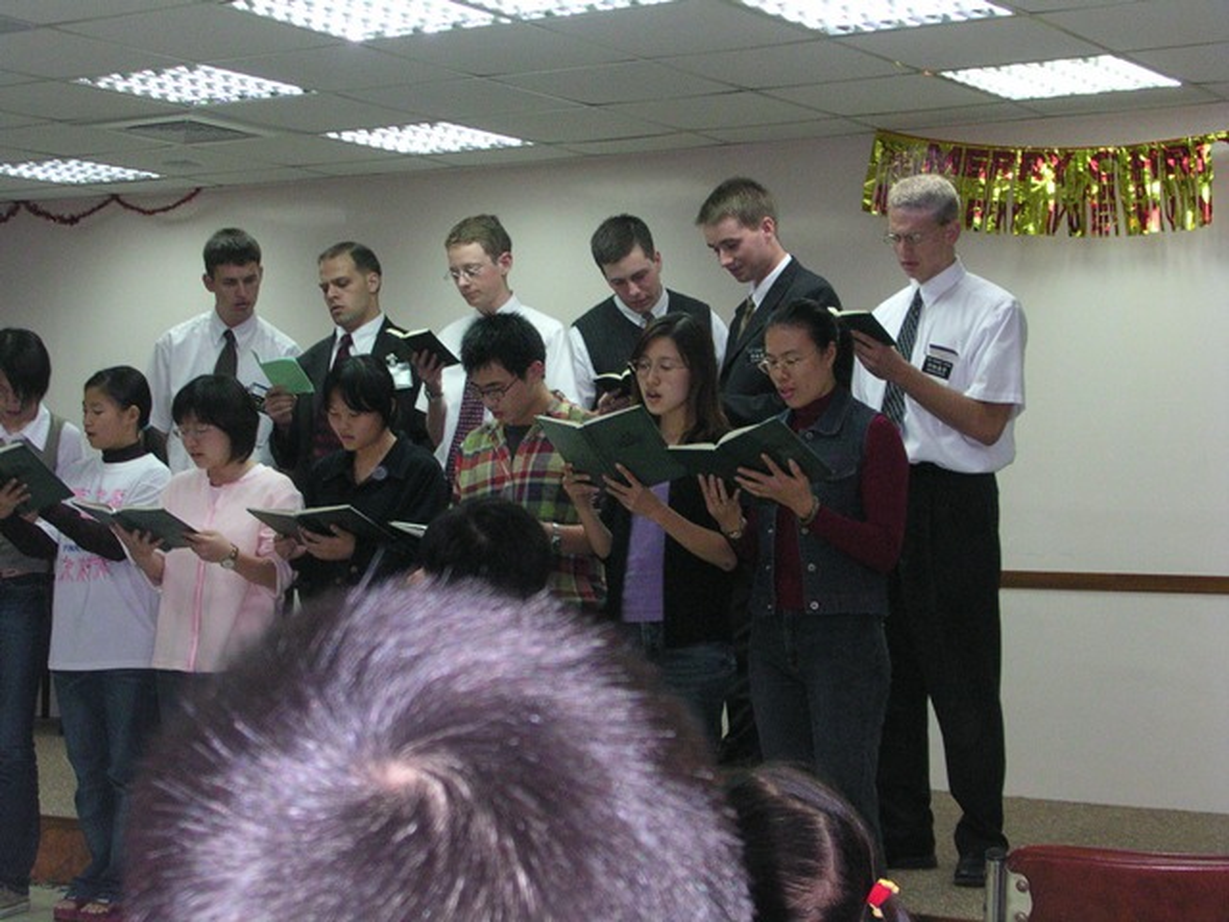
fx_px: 2414
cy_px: 461
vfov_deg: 21.6
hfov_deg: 28.6
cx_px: 614
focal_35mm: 68
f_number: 3.7
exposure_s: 1/60
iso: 400
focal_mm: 10.4
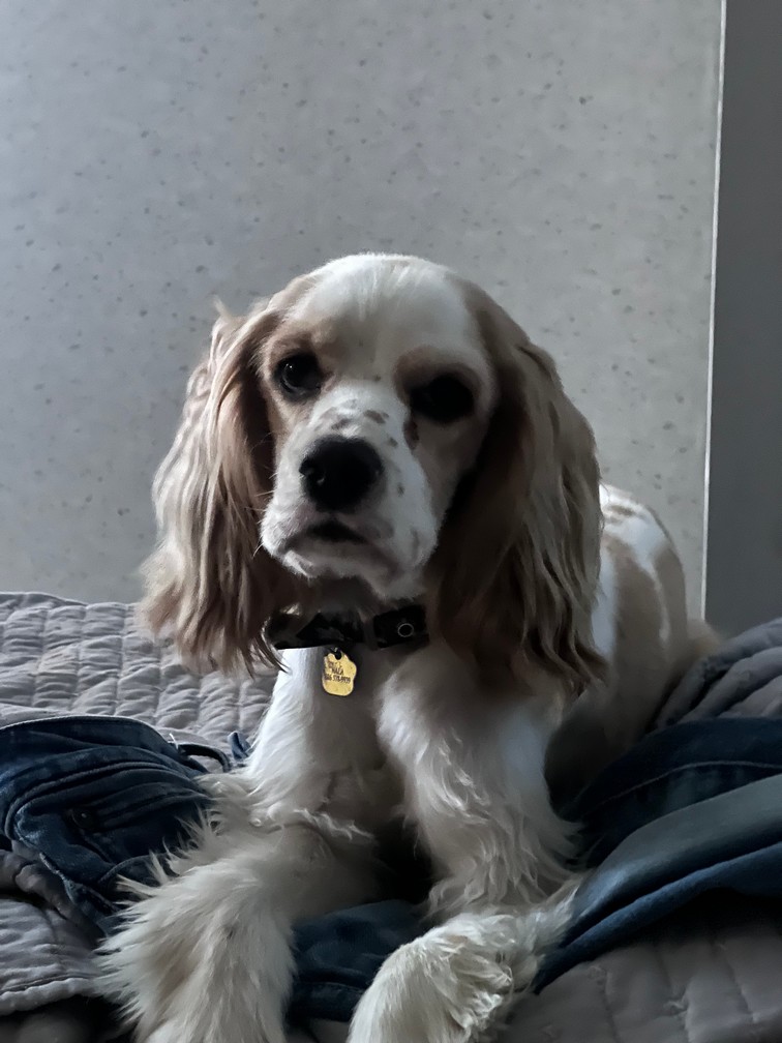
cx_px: 391
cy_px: 522
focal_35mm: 77
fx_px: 2319
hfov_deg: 19.1
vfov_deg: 25.3
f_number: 2.8
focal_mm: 9
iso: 1000
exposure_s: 1/2
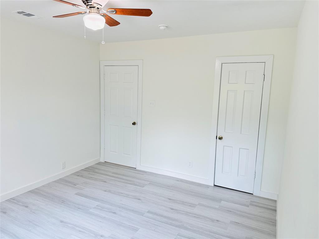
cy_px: 120
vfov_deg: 56.8
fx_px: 221
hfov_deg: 71.6
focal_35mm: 24
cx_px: 160
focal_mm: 6.76
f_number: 1.78
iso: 200
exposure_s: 1/120
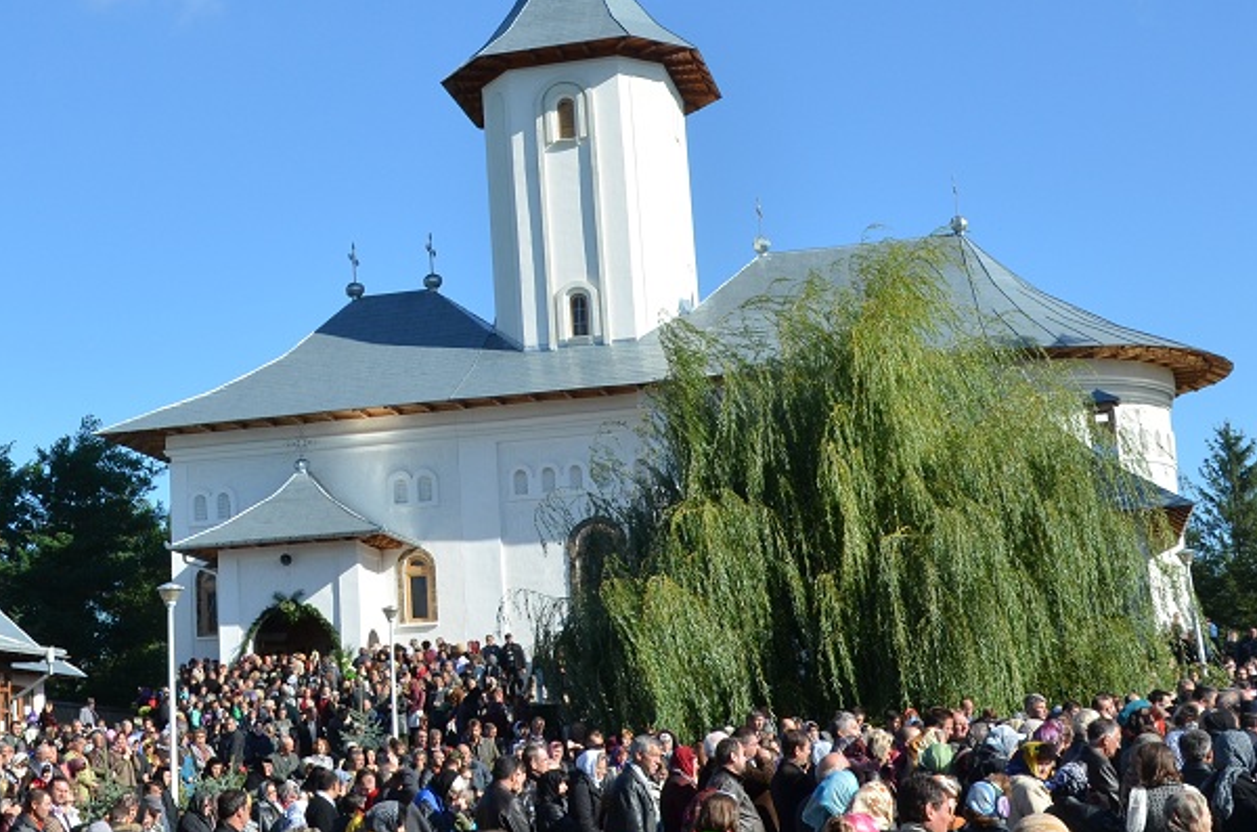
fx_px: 2299
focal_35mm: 66
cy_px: 275
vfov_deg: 20.4
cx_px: 247
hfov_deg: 29.8
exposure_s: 1/400
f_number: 9
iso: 250
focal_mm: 22
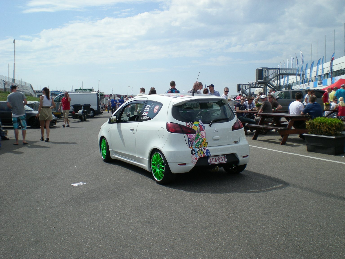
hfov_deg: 49.0
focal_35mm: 38
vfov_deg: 37.7
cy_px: 130
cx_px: 172
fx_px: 379
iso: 50
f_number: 4.6
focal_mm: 6.3
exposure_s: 1/520
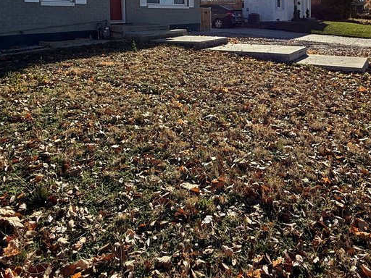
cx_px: 207
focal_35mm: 28
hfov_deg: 63.3
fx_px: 300
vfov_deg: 45.0
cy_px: 25
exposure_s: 1/2024
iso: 50
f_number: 2.2
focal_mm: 2.22
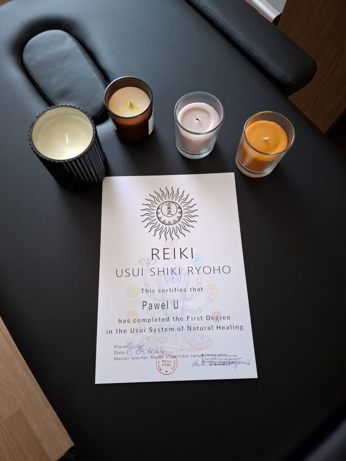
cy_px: 230
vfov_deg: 73.9
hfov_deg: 58.9
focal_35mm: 23
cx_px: 173
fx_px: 307
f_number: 1.8
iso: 320
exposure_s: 1/50
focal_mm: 5.54
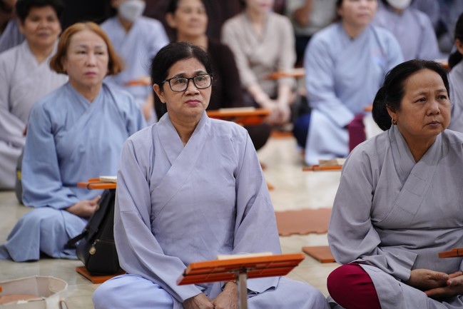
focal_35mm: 150
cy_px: 154
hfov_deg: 13.7
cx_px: 232
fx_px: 1929
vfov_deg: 9.2
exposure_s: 1/80
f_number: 2.8
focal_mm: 150
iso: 2500
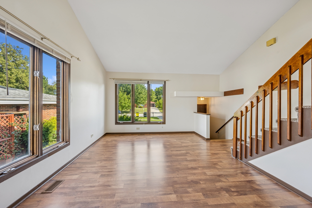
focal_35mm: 14
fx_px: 121
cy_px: 104
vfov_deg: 81.2
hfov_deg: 104.3
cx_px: 156
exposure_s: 1/30
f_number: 9
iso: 200
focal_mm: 14
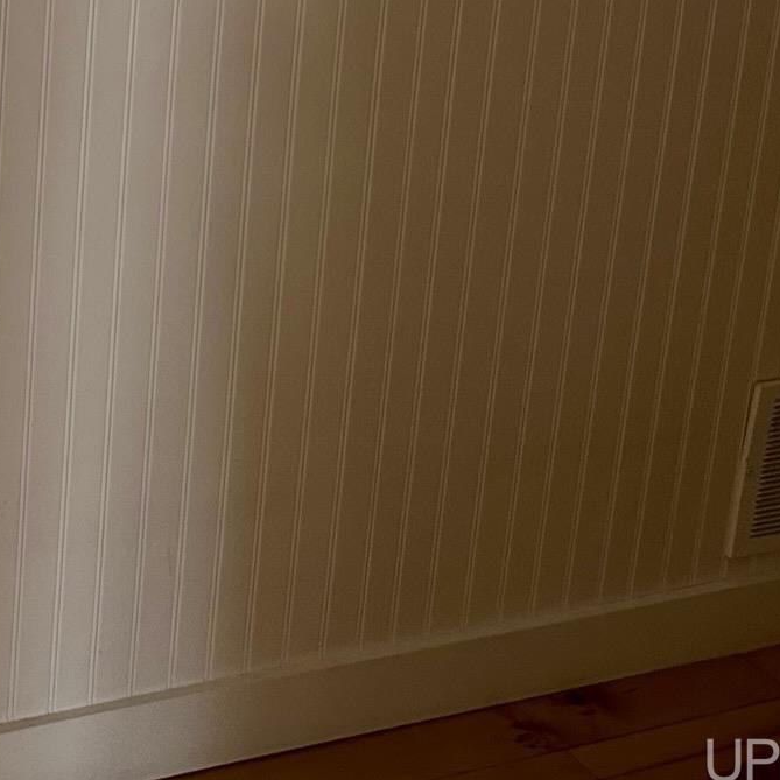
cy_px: -77
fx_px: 1657
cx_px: -166
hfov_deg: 24.0
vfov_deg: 24.7
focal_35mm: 65
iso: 400
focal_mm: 6.86
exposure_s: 1/60
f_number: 1.78
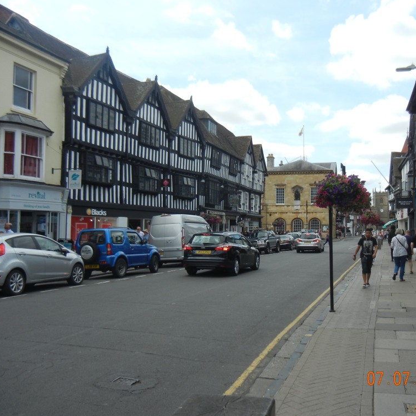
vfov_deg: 46.0
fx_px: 489
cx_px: 258
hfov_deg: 45.7
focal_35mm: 36
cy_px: 211
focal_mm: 5.4
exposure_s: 1/280
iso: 160
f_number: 7
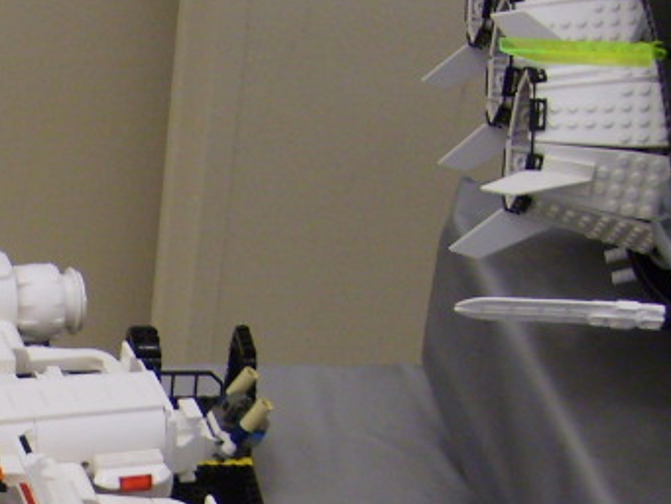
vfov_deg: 13.6
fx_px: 2036
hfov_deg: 17.2
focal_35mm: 105
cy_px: 650
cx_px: -281
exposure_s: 1/30
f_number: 2.8
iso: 100
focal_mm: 5.8
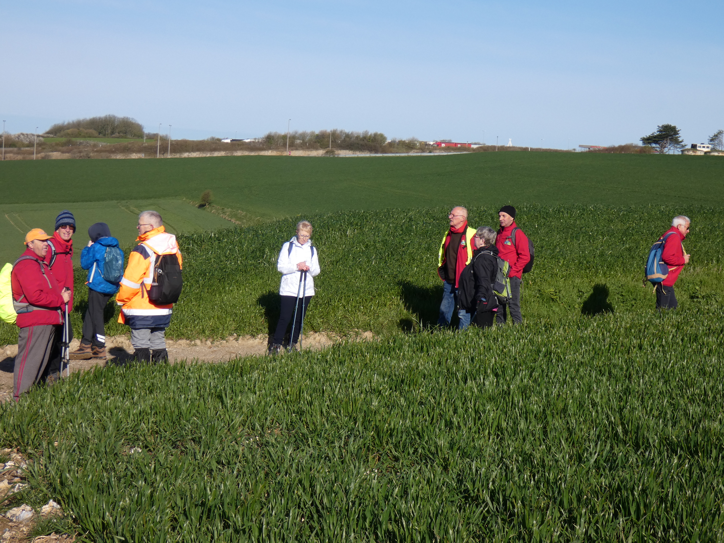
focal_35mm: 72
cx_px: 362
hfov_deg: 27.0
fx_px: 1506
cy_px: 272
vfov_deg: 20.4
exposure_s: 1/640
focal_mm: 12.9
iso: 80
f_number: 4.3
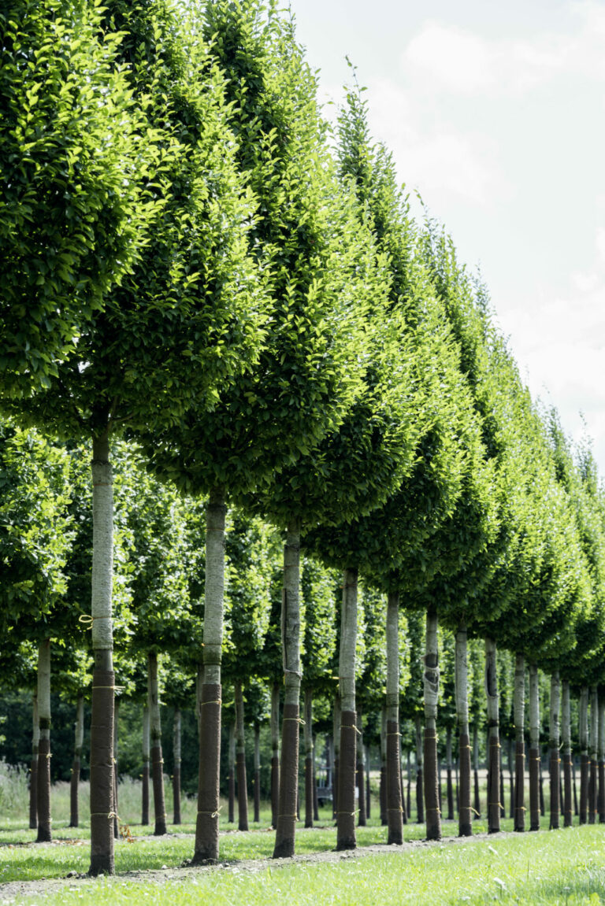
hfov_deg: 9.5
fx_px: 3653
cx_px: 302
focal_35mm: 145
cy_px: 453
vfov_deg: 14.2
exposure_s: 1/100
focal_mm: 145
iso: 200
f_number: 11
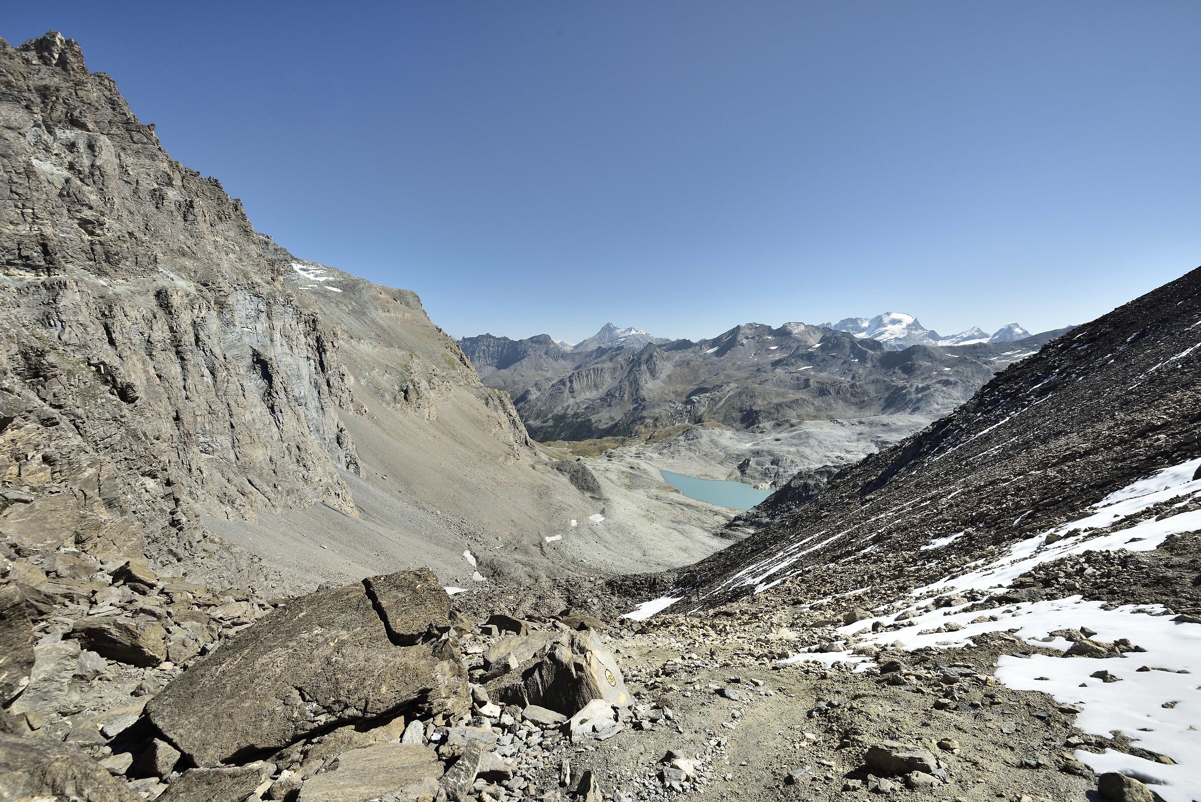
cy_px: 401
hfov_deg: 96.7
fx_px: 534
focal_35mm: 16
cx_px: 600
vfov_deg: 73.8
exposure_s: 1/100
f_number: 11
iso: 100
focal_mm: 16
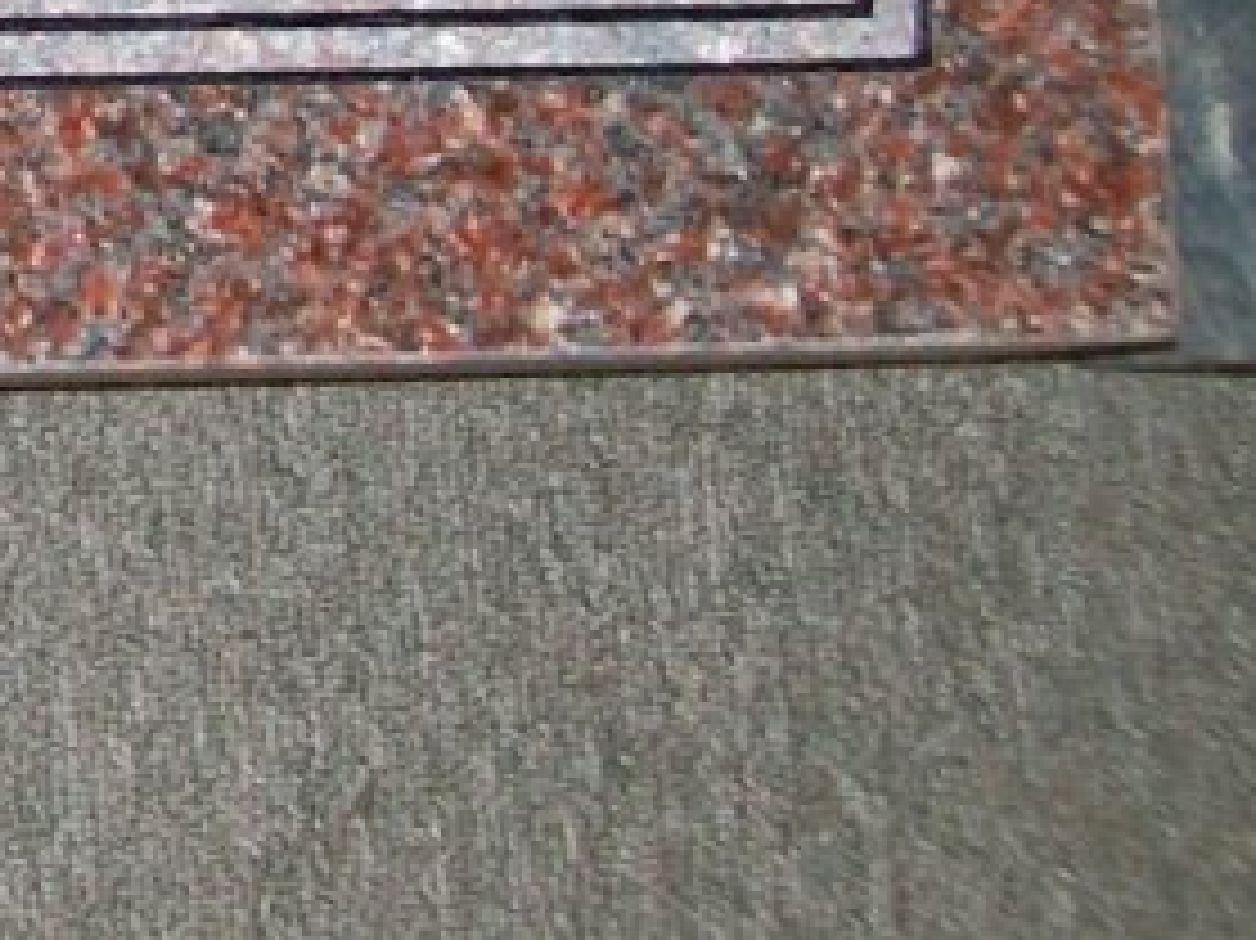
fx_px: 4679
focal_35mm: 129
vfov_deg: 11.2
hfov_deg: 14.0
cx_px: -801
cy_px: -315
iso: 80
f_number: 2.7
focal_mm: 6
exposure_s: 1/64
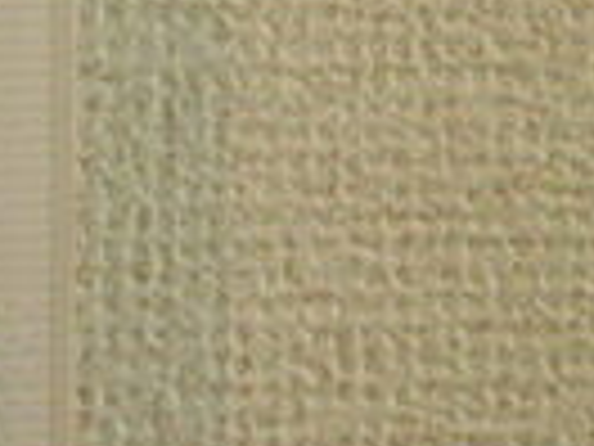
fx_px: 2076
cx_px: -608
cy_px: -135
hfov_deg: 13.7
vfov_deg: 11.9
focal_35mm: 121
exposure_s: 1/30
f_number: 2.8
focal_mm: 4.5
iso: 125
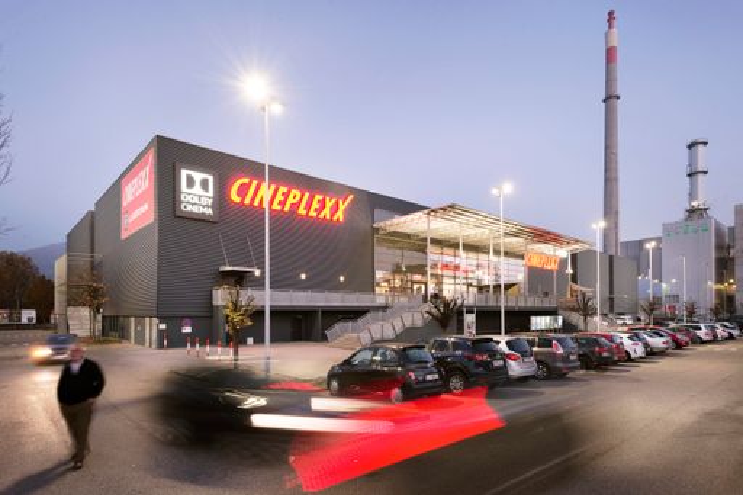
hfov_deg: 86.9
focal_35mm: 19
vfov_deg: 64.5
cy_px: 248
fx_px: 392
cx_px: 372
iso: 640
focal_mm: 19
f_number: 13
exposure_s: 1/2
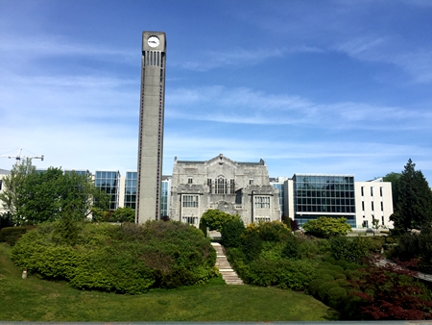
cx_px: 216
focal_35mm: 29
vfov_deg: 48.3
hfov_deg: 61.6
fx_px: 362
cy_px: 162
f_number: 2.2
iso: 32
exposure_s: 1/2326
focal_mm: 4.15
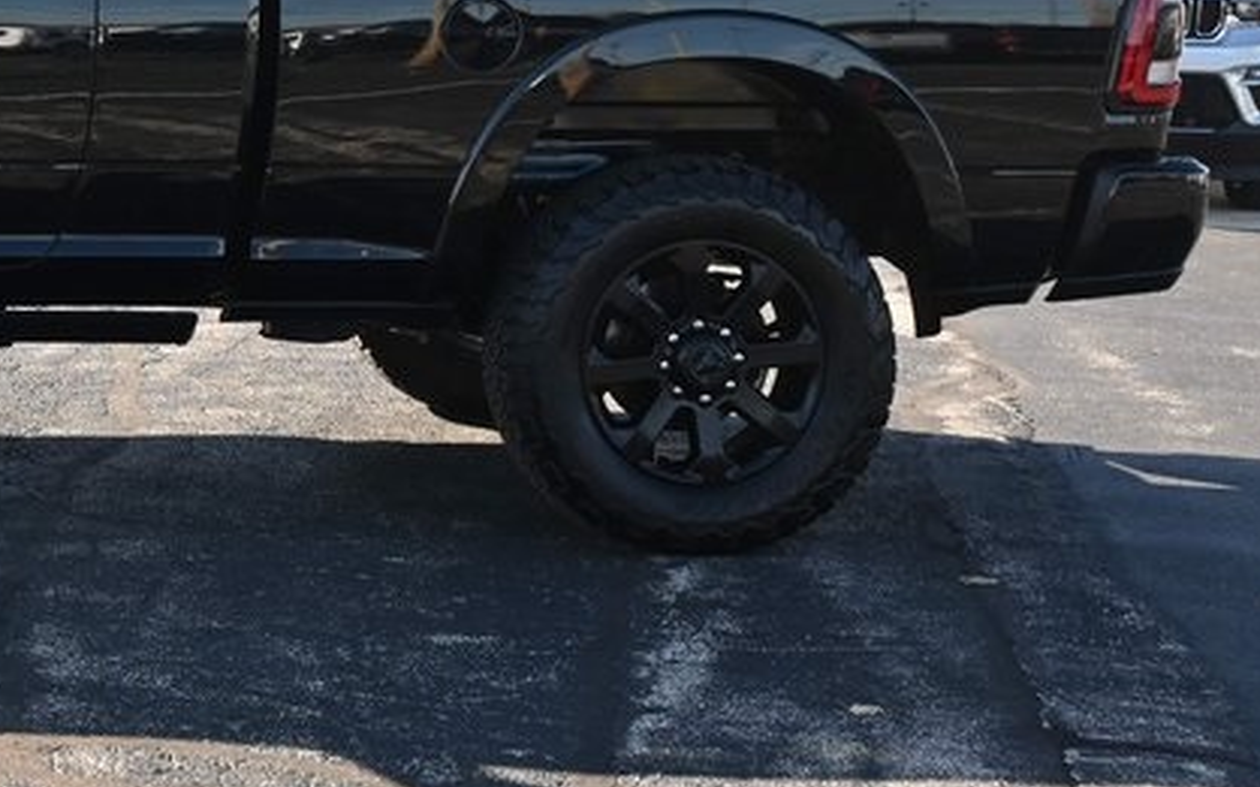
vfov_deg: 14.2
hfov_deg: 21.6
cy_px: -98
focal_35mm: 90
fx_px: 3090
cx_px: -193
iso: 125
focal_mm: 24
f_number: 5.6
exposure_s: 1/250
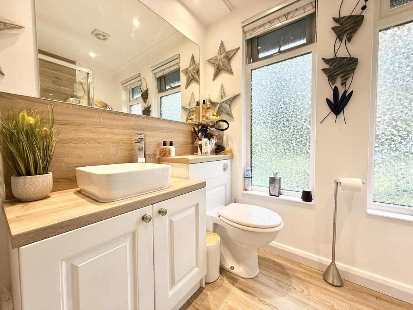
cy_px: 155
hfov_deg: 102.1
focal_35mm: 14
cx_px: 206
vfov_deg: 85.7
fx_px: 167
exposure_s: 1/100
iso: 64
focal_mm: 2.22
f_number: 2.2
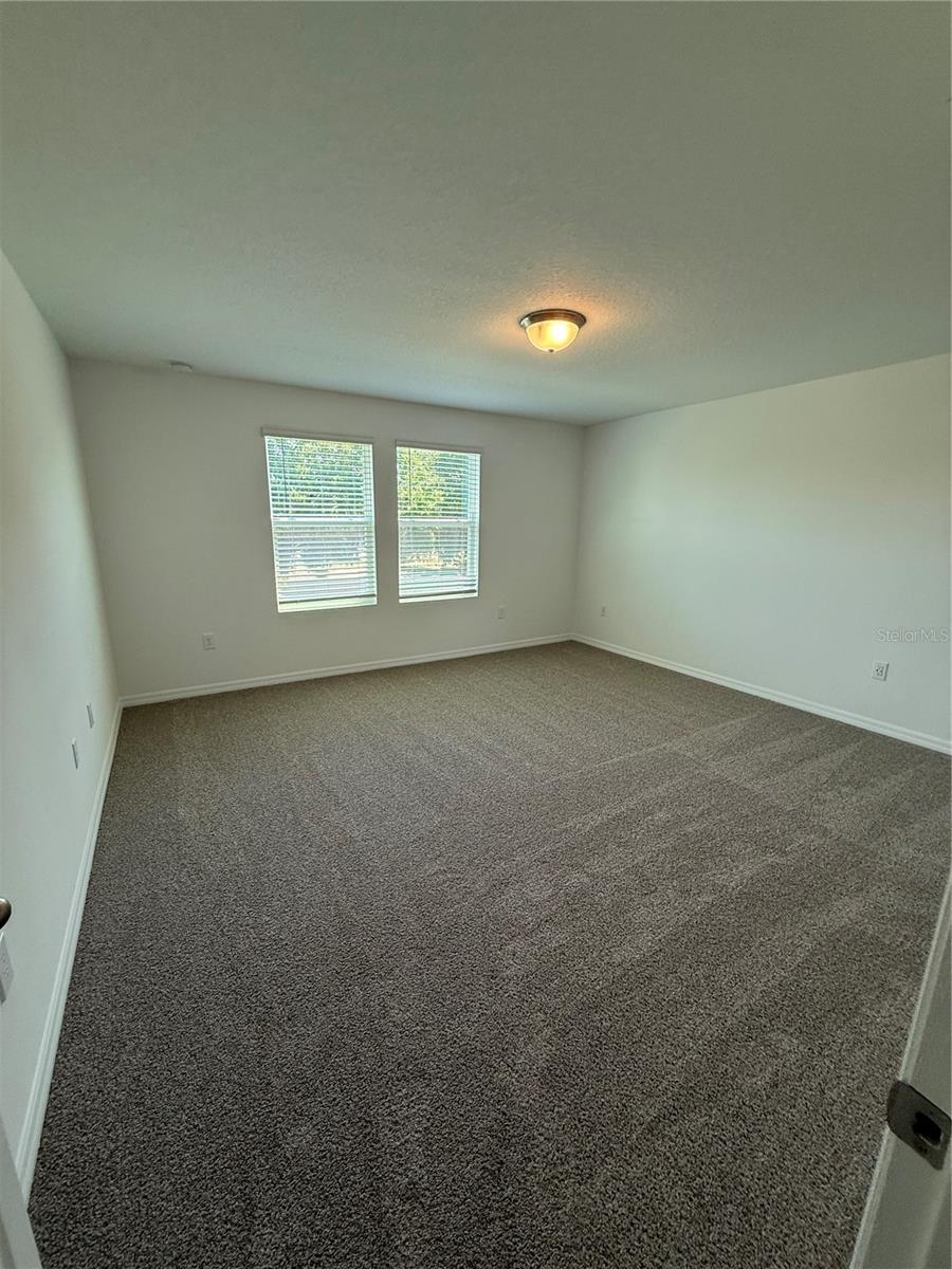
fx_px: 513
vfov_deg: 102.1
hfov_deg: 85.7
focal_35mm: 14
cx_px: 476
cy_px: 634
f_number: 2.2
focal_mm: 2.22
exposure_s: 1/120
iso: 100
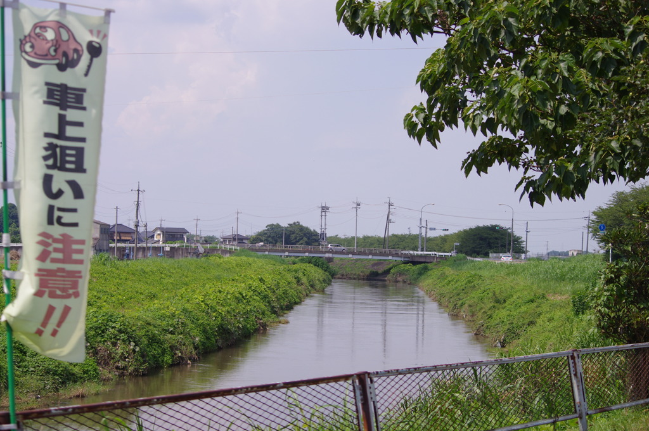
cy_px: 216
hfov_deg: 24.8
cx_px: 324
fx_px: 1476
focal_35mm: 82
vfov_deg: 16.6
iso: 200
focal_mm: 55
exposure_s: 1/1250
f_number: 5.6
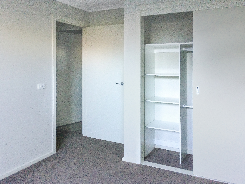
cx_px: 122
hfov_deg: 58.4
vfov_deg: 45.4
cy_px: 92
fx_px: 219
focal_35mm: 31
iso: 200
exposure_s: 1/33
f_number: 2.4
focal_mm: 3.3
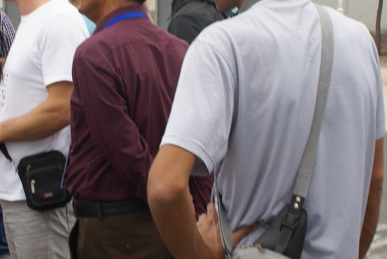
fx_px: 872
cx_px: 93
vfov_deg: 16.9
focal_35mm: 81
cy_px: 96
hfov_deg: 24.7
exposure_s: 1/60
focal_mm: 18
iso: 100
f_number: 8
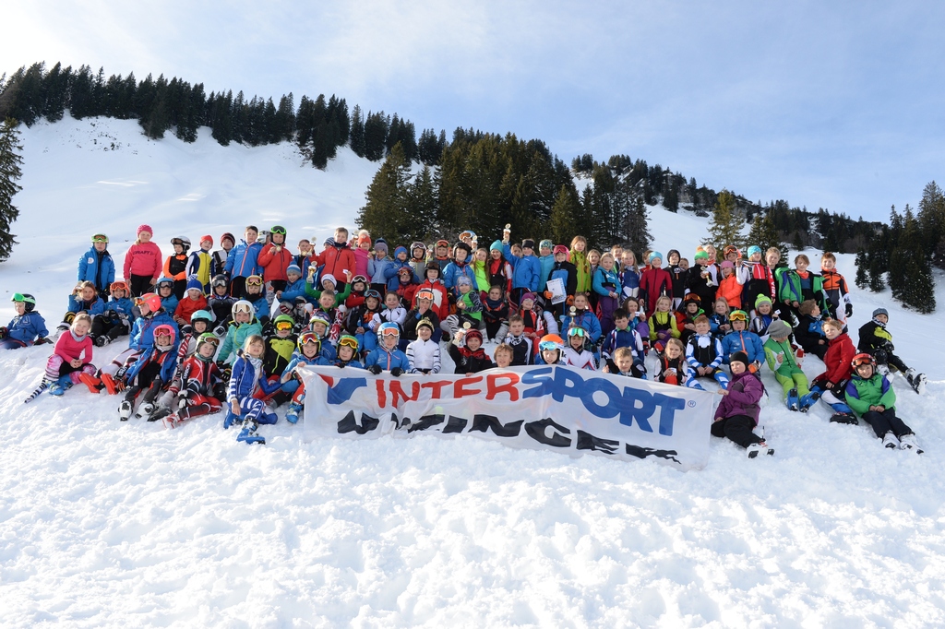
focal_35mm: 29
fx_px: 761
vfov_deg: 44.9
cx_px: 472
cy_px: 314
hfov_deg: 63.7
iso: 500
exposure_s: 1/250
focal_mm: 29
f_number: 11
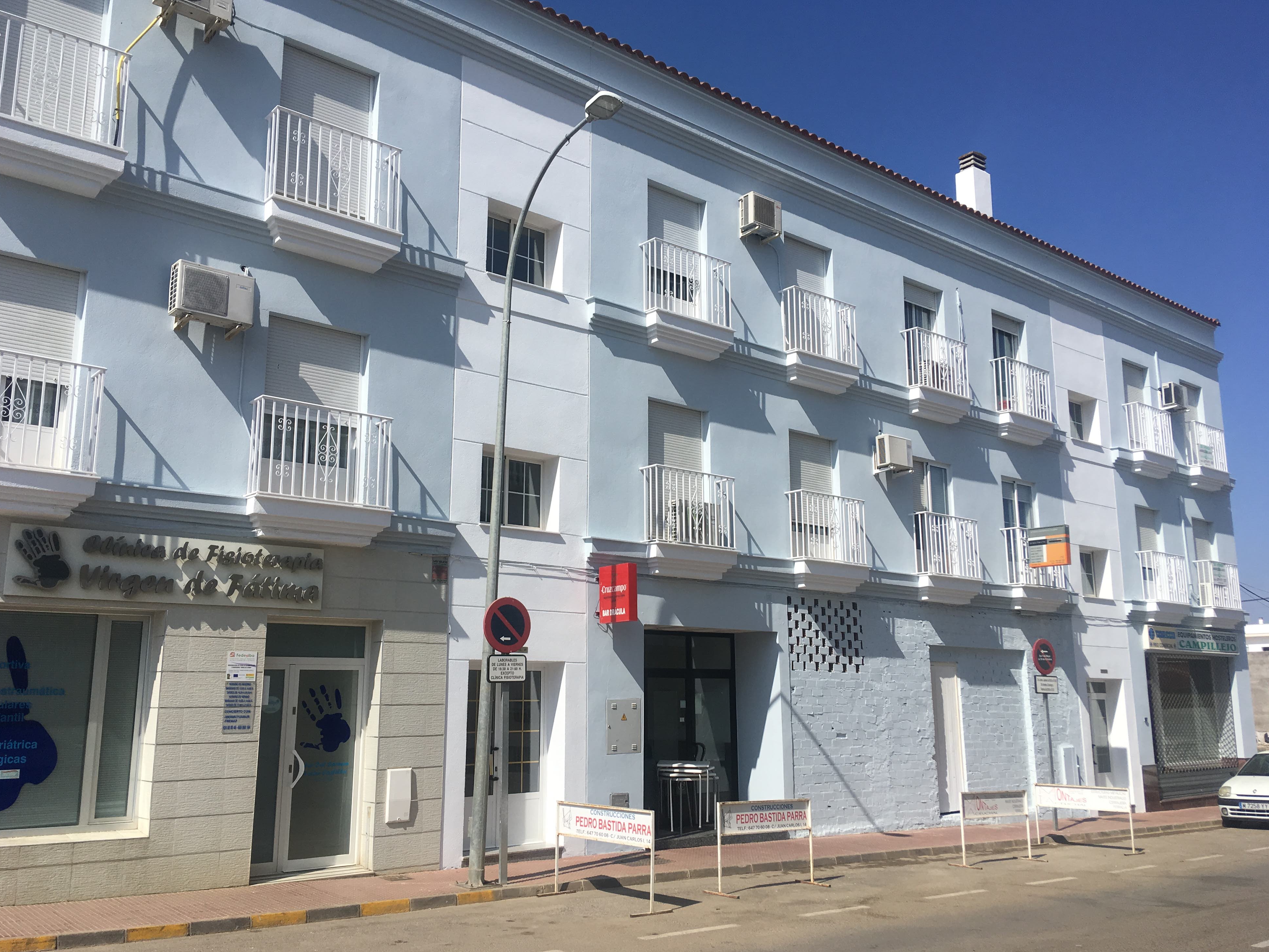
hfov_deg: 60.0
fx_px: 1100
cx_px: 621
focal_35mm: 30
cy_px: 476
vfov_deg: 46.8
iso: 25
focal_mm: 4.15
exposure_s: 1/2481
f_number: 2.2
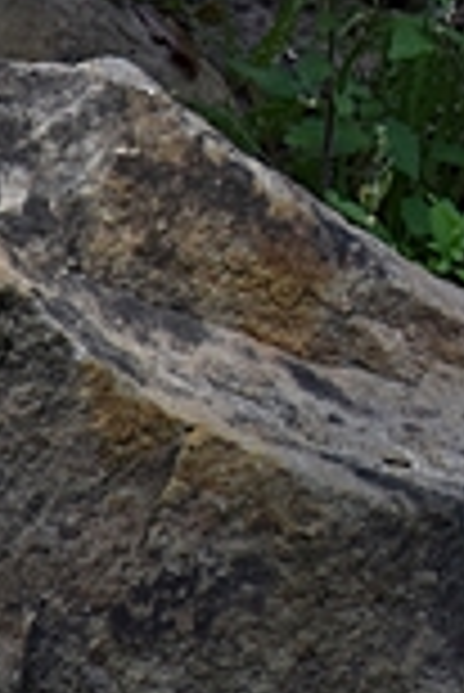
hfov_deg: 1.0
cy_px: -578
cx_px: 874
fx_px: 26965
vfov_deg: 1.5
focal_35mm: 1398
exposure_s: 1/500
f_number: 5.6
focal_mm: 140
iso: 320
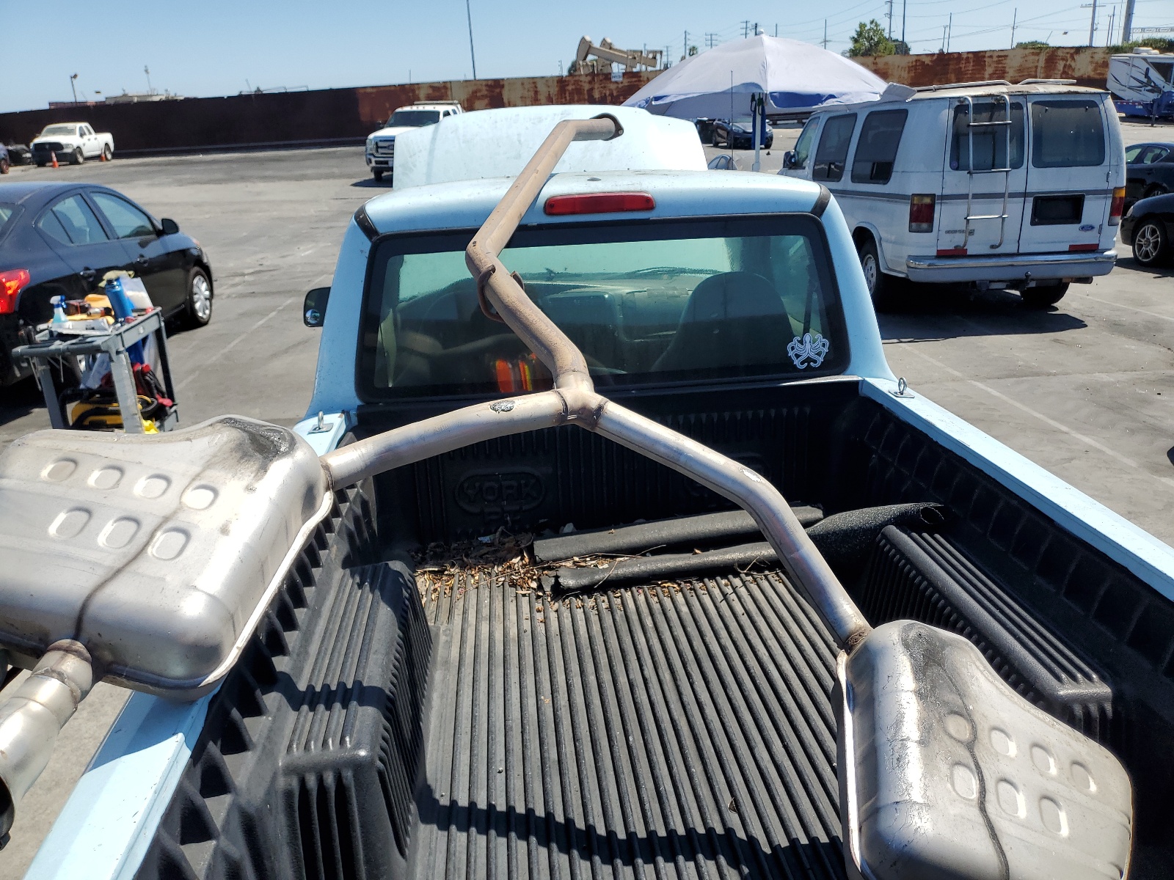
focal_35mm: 26
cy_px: 440
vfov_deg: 53.1
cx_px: 587
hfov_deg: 67.3
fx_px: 882
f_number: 1.5
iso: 50
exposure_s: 1/3333
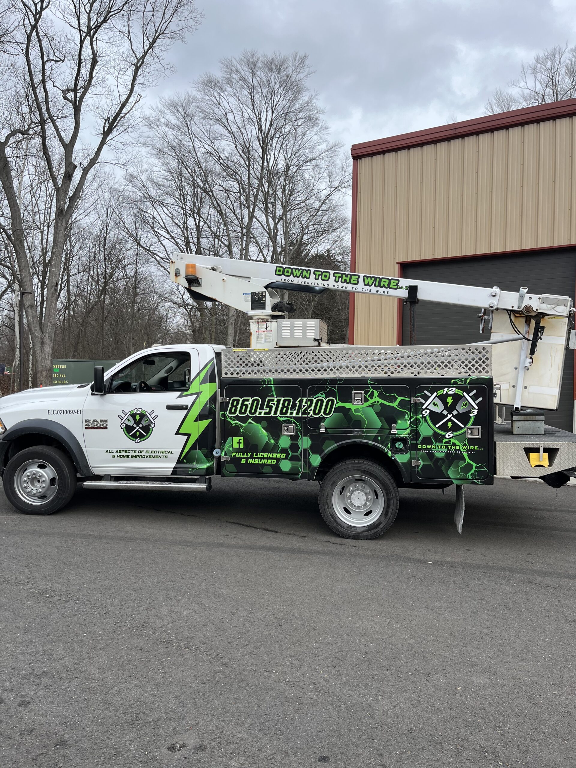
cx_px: 288
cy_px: 384
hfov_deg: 53.1
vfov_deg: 67.3
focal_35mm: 26
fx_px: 577
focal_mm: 5.1
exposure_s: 1/992
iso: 50
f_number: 1.6
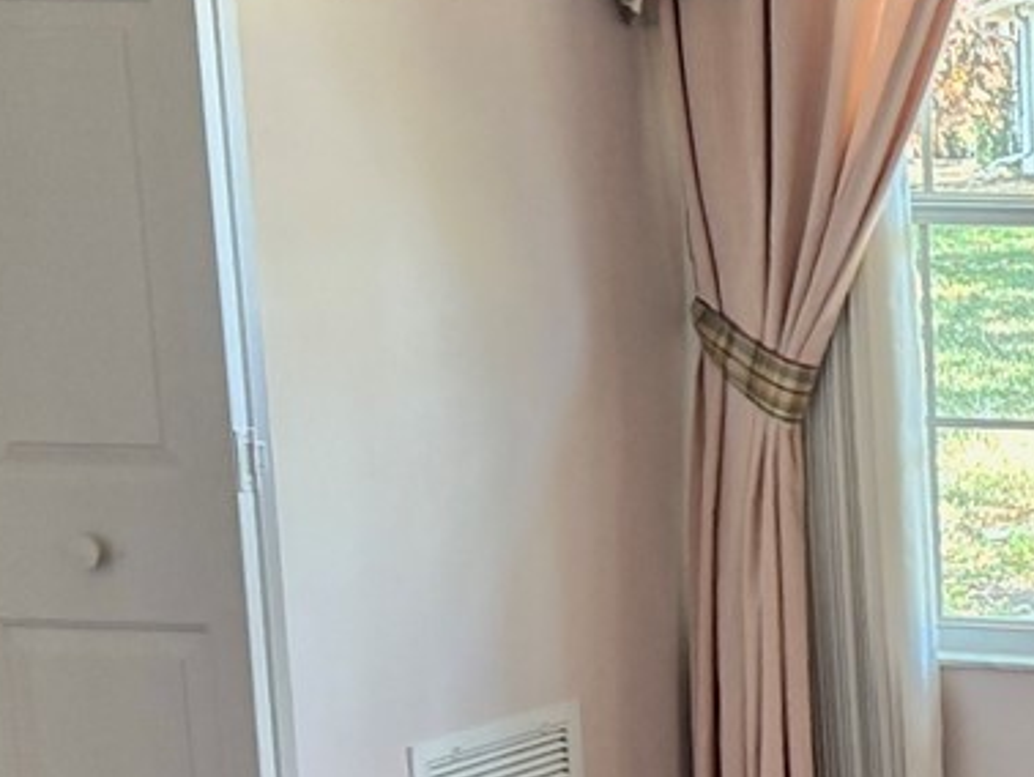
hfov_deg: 15.0
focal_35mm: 110
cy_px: 725
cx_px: 1972
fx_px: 3288
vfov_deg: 13.3
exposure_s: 1/97
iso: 125
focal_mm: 5.96
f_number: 1.6
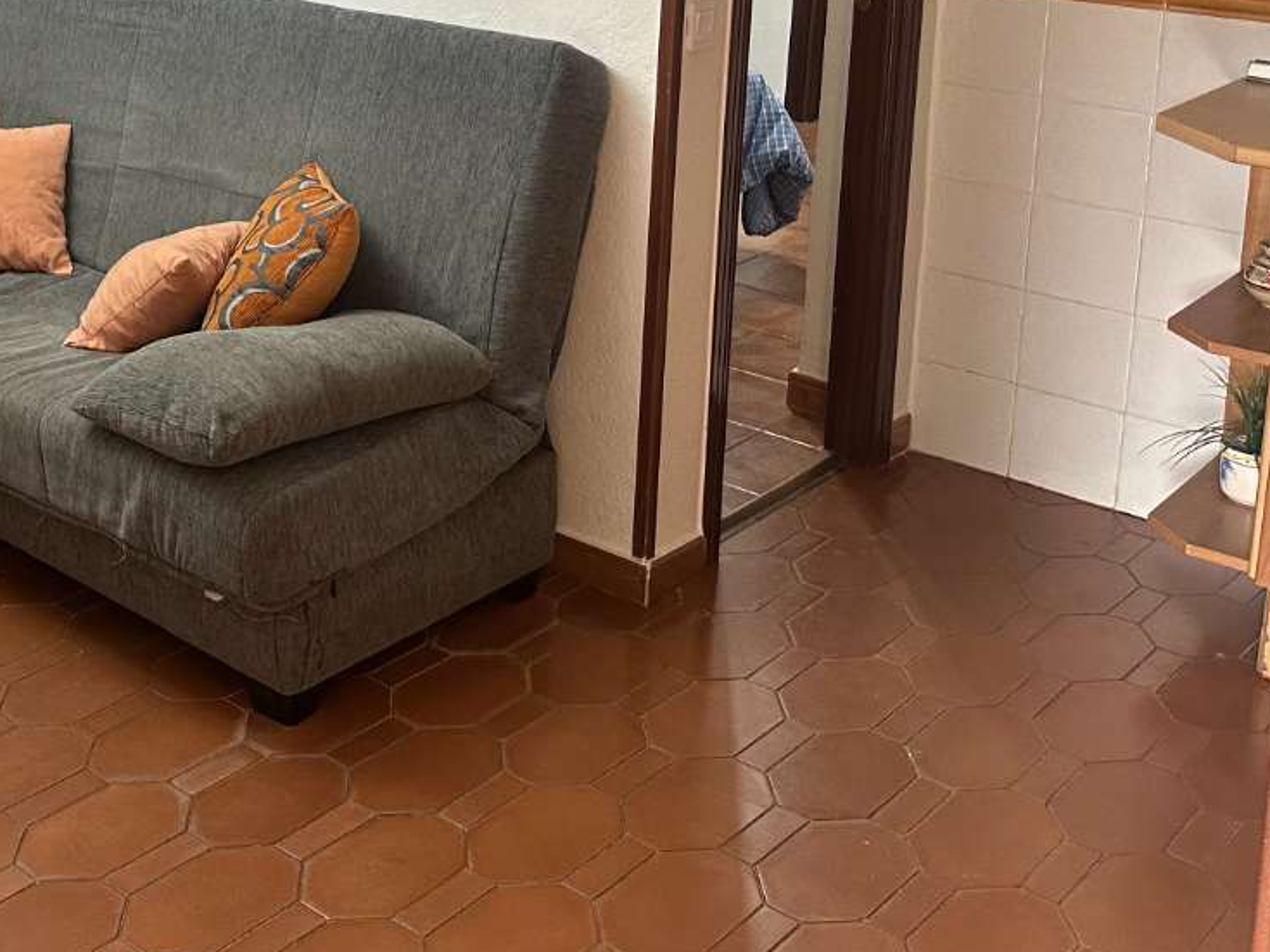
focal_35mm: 49
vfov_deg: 27.9
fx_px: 1797
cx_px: -9
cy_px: -6
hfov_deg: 35.2
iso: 250
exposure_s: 1/73
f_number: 1.78
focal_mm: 6.86
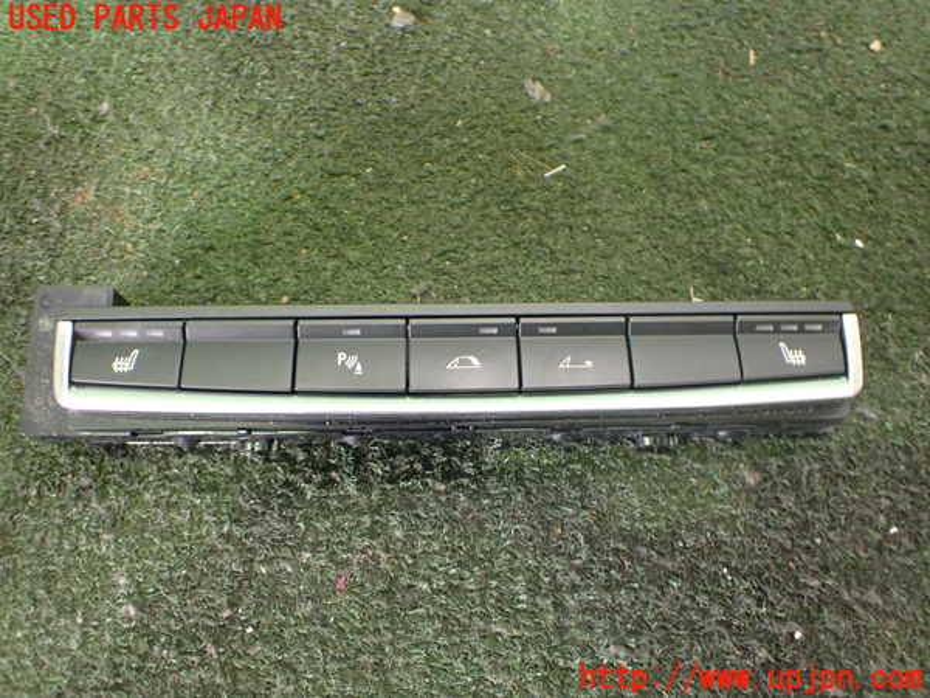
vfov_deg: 46.8
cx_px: 465
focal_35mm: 30
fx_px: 806
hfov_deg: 60.0
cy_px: 349
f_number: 2.3
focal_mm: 5.4
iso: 800
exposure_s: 1/30
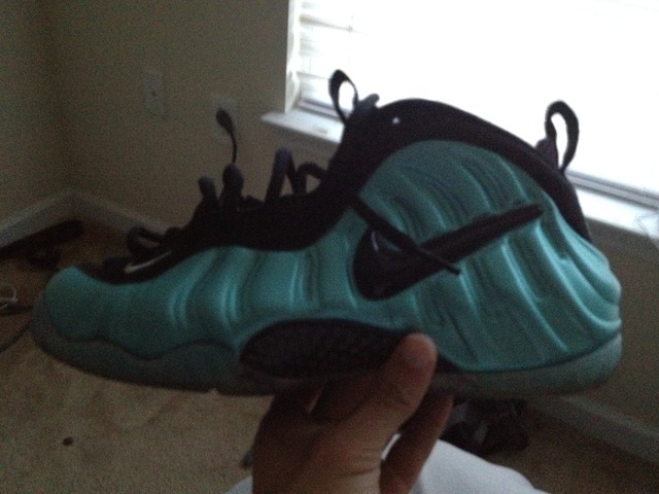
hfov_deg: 52.6
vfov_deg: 40.7
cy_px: 247
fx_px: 666
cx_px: 330
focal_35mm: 35
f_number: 2.4
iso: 800
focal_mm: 4.28
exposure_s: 1/15
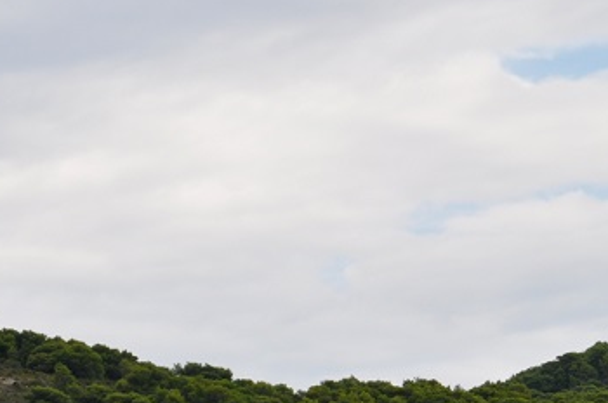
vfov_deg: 5.8
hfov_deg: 8.7
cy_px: 539
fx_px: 3969
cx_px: -102
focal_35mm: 235
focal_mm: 55
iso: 500
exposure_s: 1/500
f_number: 11
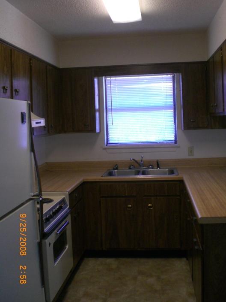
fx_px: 331
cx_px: 113
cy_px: 151
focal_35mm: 38
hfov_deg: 37.7
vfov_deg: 49.0
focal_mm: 6.3
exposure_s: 1/80
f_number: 3.1
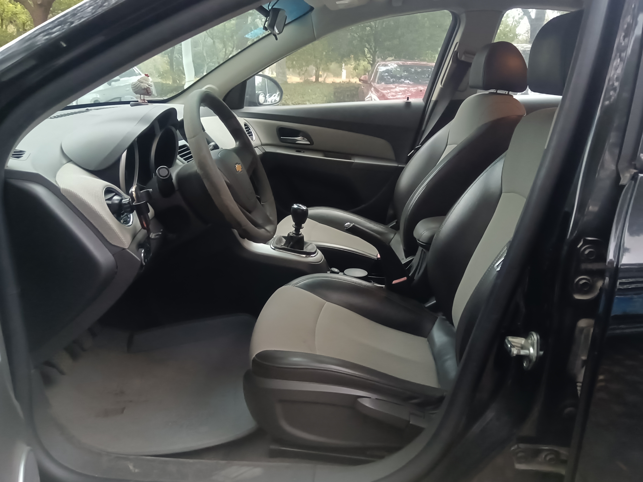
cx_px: 322
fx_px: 502
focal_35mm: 27
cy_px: 241
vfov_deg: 51.4
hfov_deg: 65.3
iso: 3650
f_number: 1.9
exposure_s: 1/50
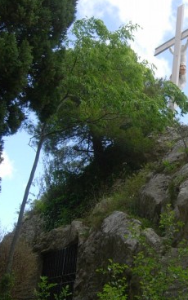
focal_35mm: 70
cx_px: 159
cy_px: 165
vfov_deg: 29.4
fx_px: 574
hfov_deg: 18.4
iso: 64
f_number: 2.8
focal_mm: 7.8
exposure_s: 1/456
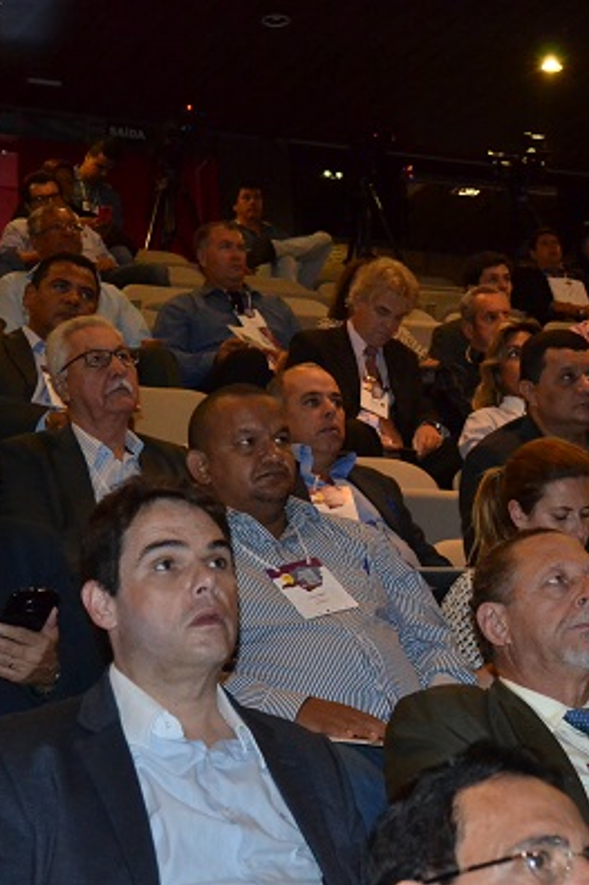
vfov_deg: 25.4
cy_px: 446
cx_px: 569
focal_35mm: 80
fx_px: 1959
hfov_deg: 16.8
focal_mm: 35
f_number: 5
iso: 3200
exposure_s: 1/60
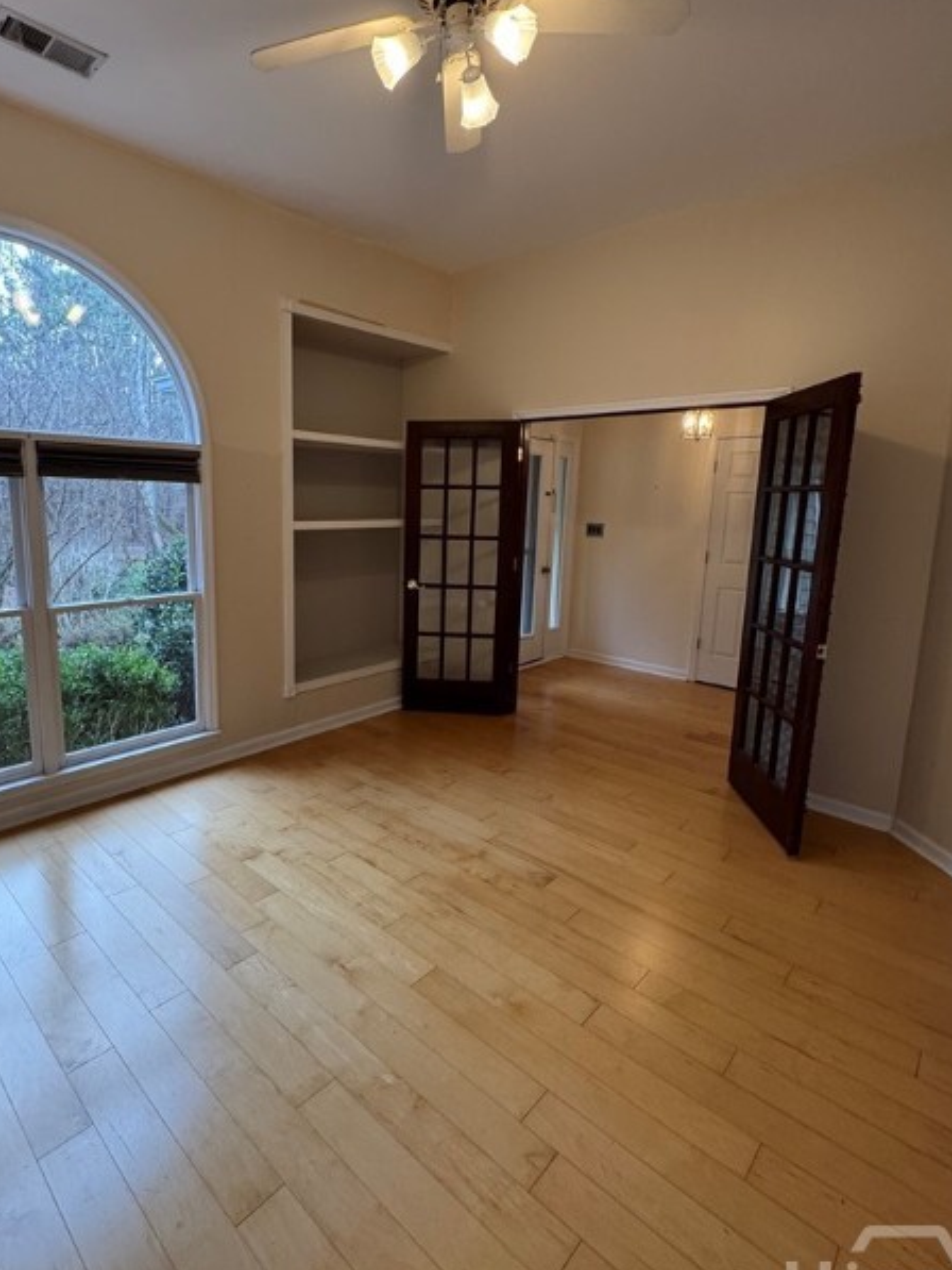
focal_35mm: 18
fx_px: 660
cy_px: 598
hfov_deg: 71.1
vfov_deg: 87.6
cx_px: 393
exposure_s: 1/120
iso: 200
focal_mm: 2.22
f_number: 2.2
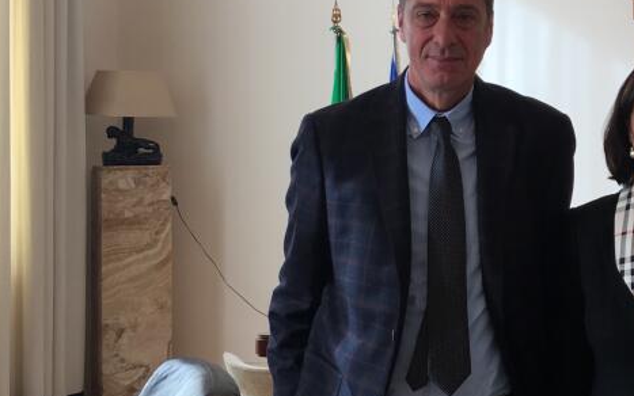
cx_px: 635
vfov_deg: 16.5
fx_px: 1365
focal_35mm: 79
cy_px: 137
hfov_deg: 24.9
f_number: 2.2
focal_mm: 4.15
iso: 32
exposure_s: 1/50
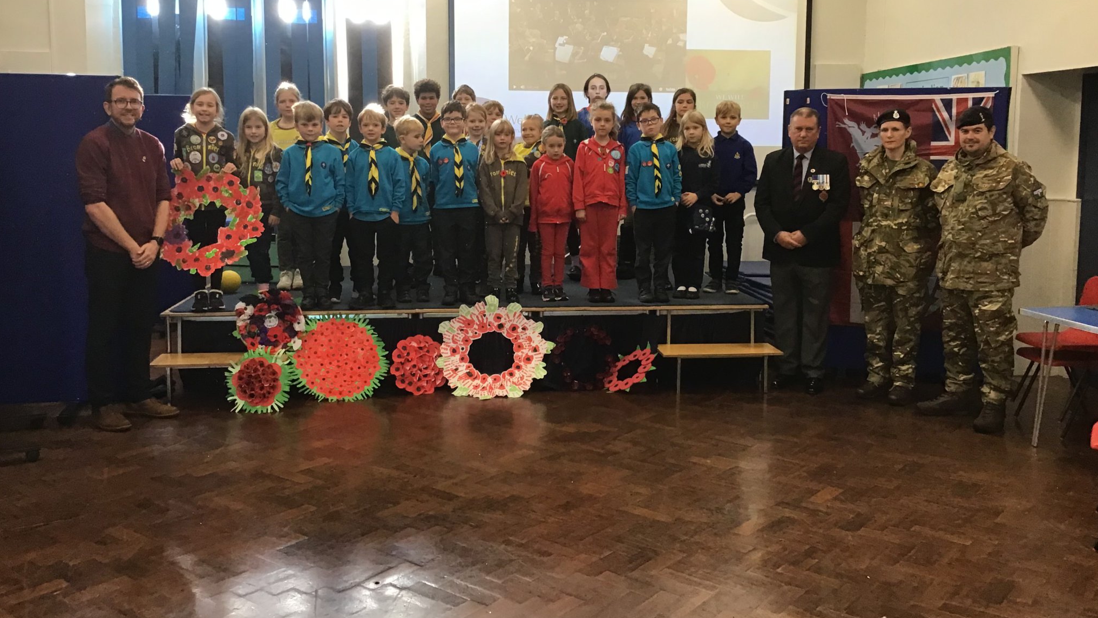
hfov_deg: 58.0
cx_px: 550
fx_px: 990
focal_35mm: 34
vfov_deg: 34.5
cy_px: 251
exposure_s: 1/33
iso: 64
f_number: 2.4
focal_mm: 3.3
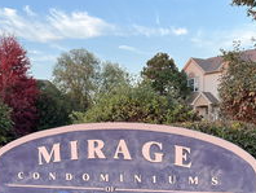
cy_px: 171
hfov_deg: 34.3
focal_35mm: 56
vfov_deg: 25.4
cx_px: 116
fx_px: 415
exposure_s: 1/161
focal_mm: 5.7
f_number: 1.5
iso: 40
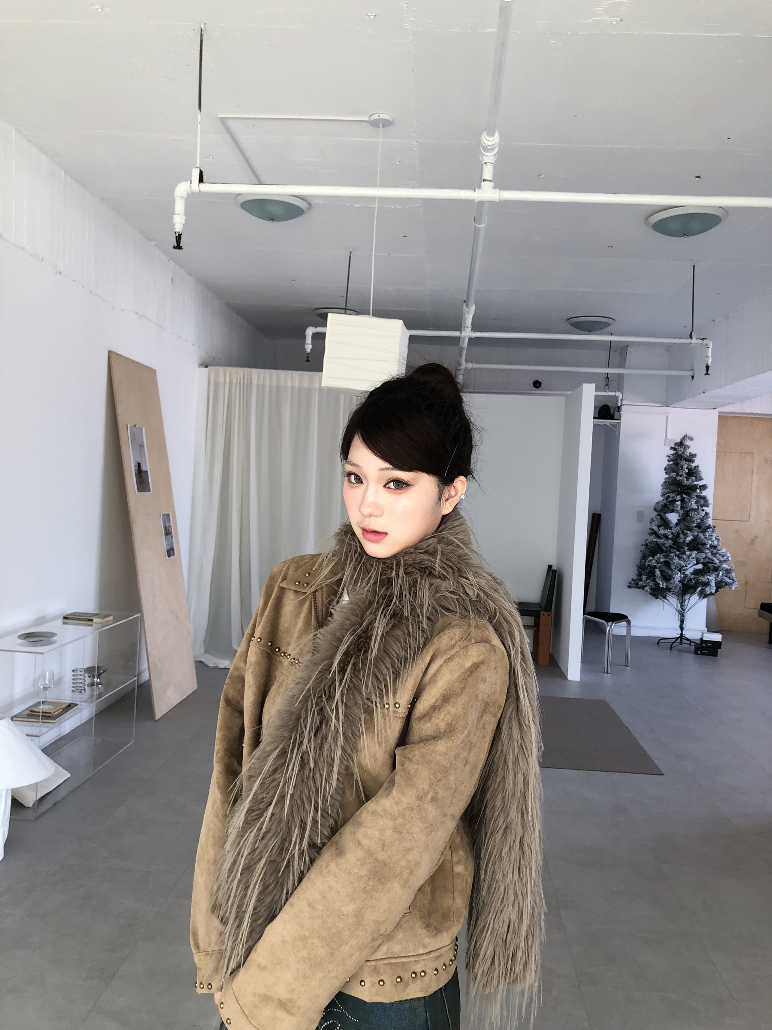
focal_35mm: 28
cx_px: 386
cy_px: 515
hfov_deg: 49.7
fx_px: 833
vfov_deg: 63.4
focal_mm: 3.99
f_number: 1.8
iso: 40
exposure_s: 1/120
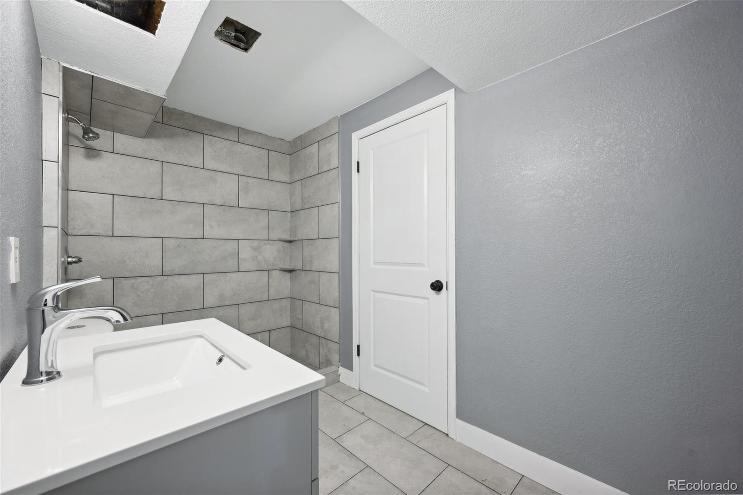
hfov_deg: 104.3
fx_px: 289
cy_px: 248
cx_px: 372
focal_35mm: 14
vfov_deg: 81.2
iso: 400
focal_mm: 14
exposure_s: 1/3.33
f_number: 8
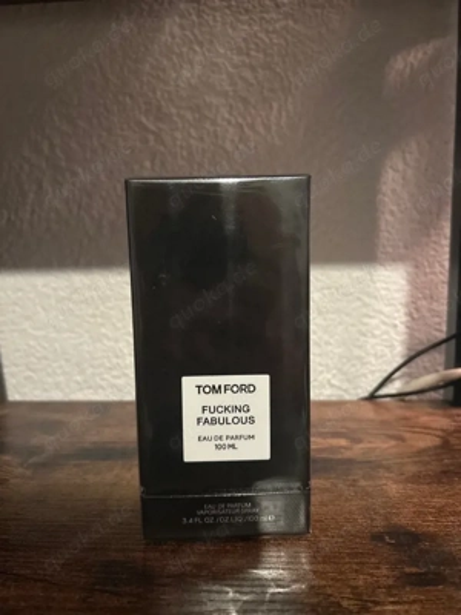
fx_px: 462
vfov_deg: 67.3
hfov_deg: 53.1
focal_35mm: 26
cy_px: 308
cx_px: 230
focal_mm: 5.7
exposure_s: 1/33
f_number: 1.5
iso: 640
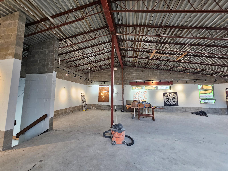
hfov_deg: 106.2
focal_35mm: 13
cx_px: 114
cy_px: 86
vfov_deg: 89.9
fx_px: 86
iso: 160
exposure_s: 1/60
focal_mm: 2.2
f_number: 2.2
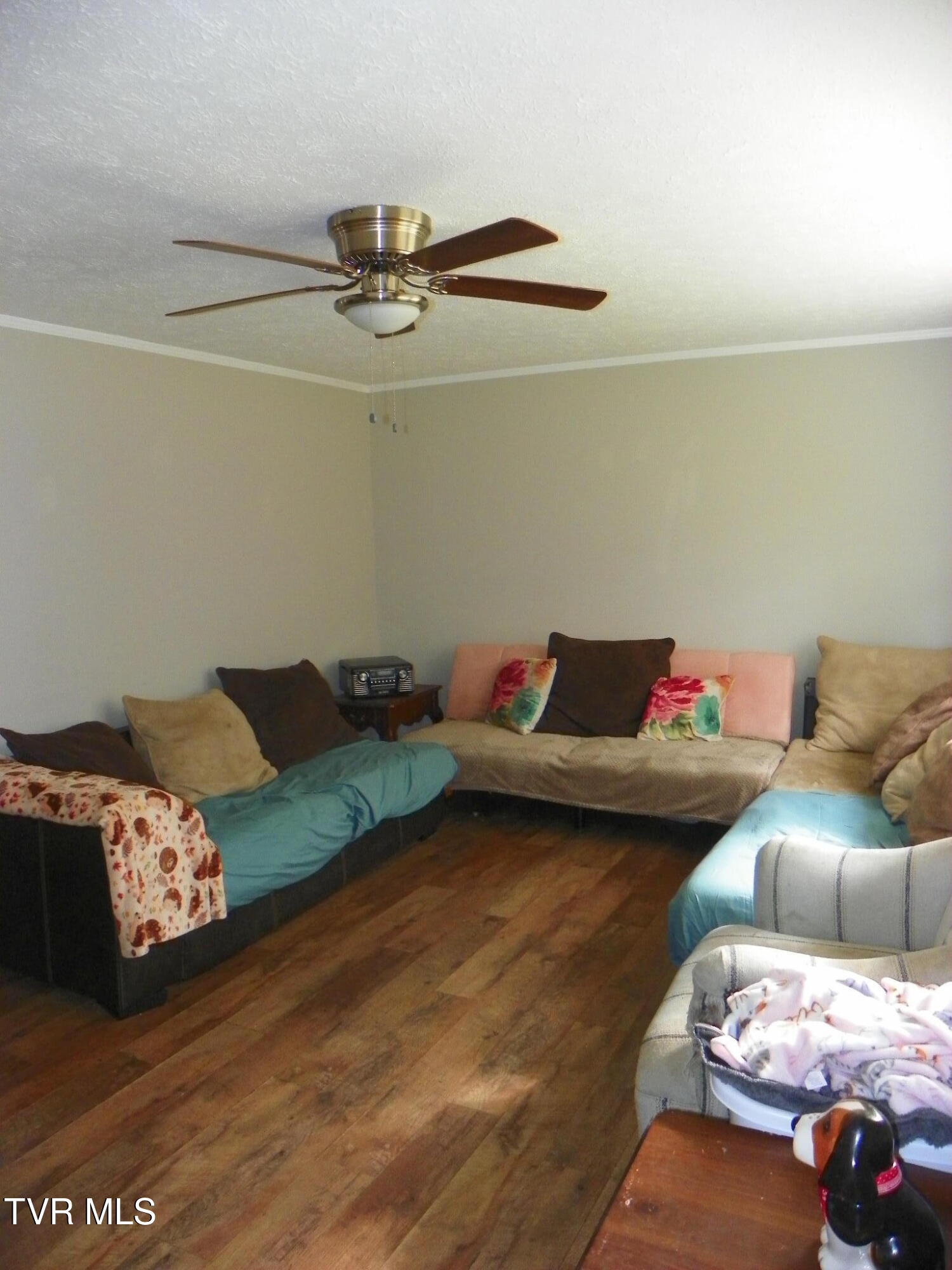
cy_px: 635
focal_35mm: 26
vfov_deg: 67.3
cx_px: 476
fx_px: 953
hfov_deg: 53.1
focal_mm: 4.6
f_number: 2.8
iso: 200
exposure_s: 1/30
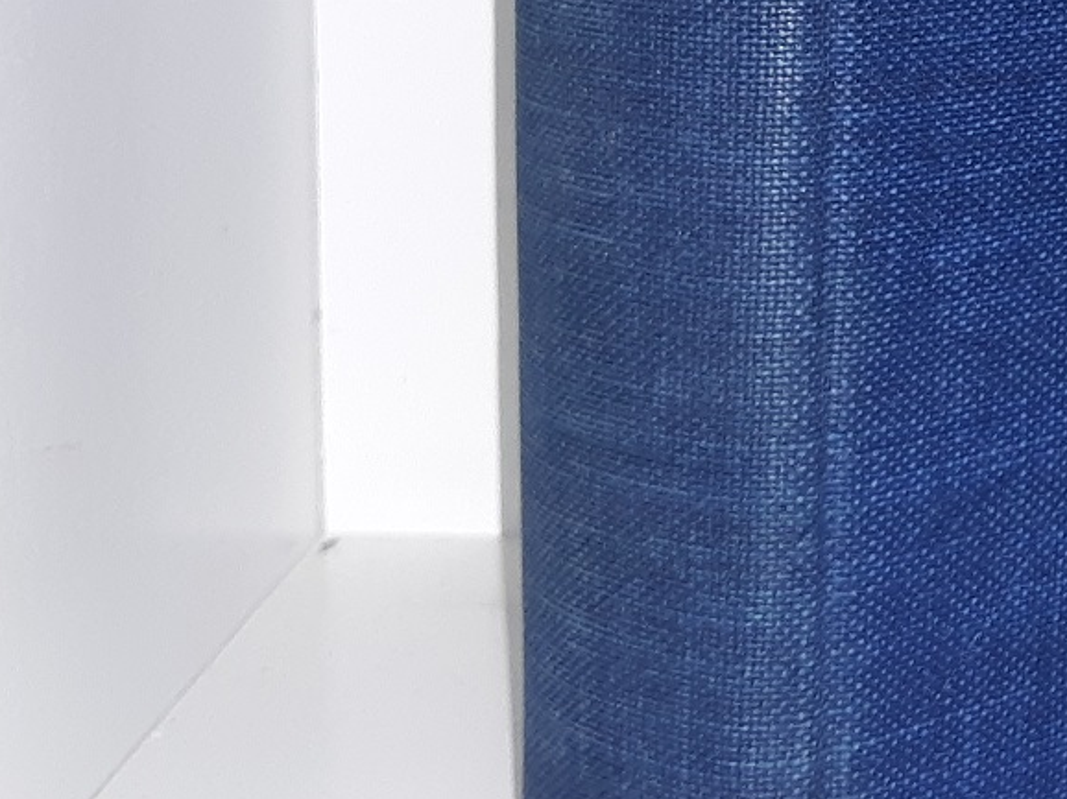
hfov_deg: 18.9
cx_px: 1161
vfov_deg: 14.1
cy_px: -290
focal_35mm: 100
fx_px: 3081
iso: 50
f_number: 1.7
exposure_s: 1/60
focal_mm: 3.7
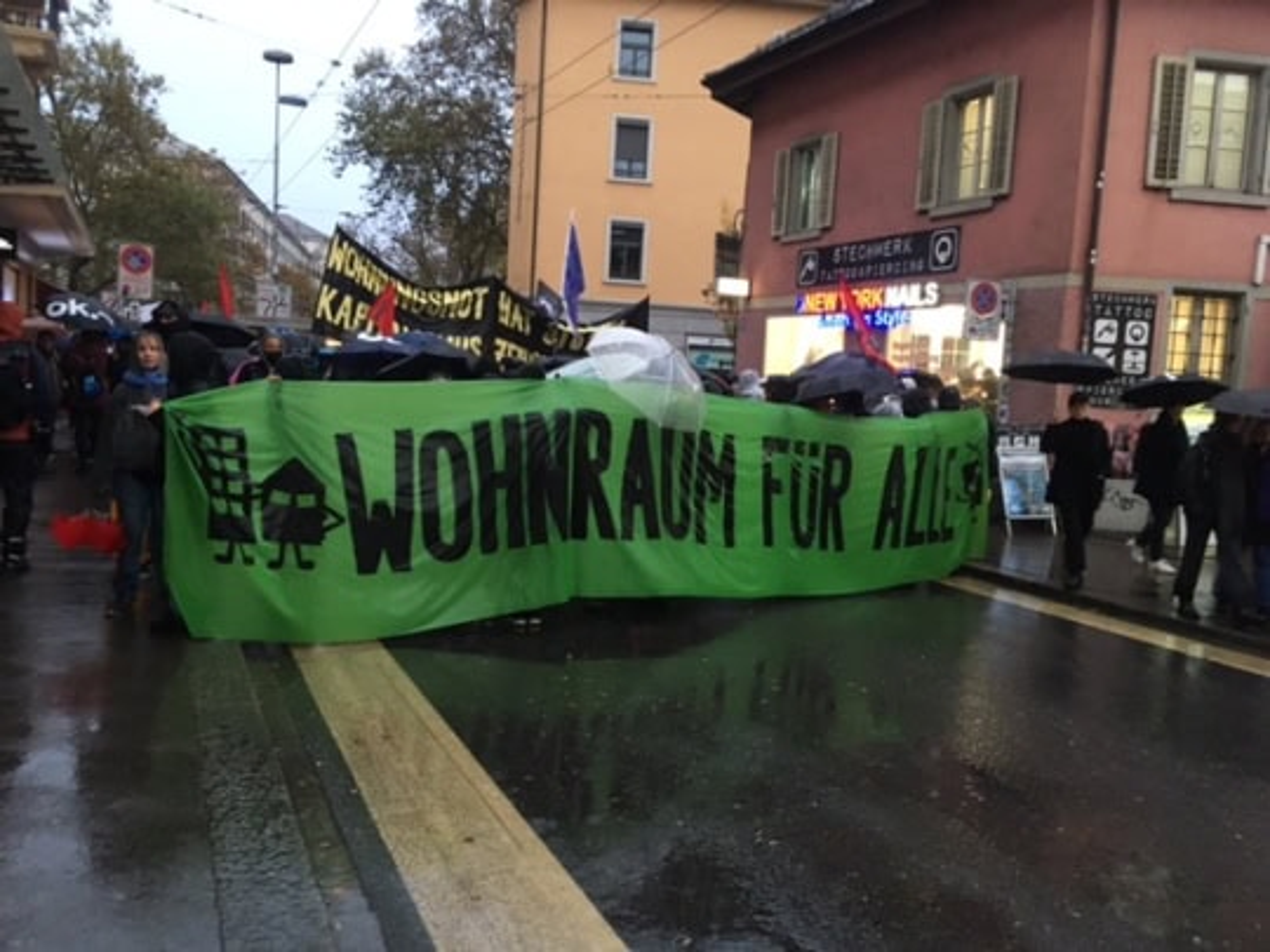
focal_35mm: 29
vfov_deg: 48.2
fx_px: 1064
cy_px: 476
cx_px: 635
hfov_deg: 61.7
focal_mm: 4.2
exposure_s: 1/33
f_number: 2.2
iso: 160
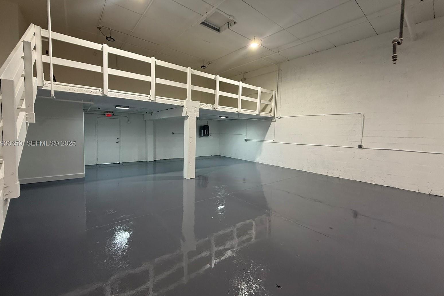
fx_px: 185
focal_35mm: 15
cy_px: 144
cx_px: 216
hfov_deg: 100.4
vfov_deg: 77.3
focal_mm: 2.22
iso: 125
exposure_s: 1/120
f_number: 2.2
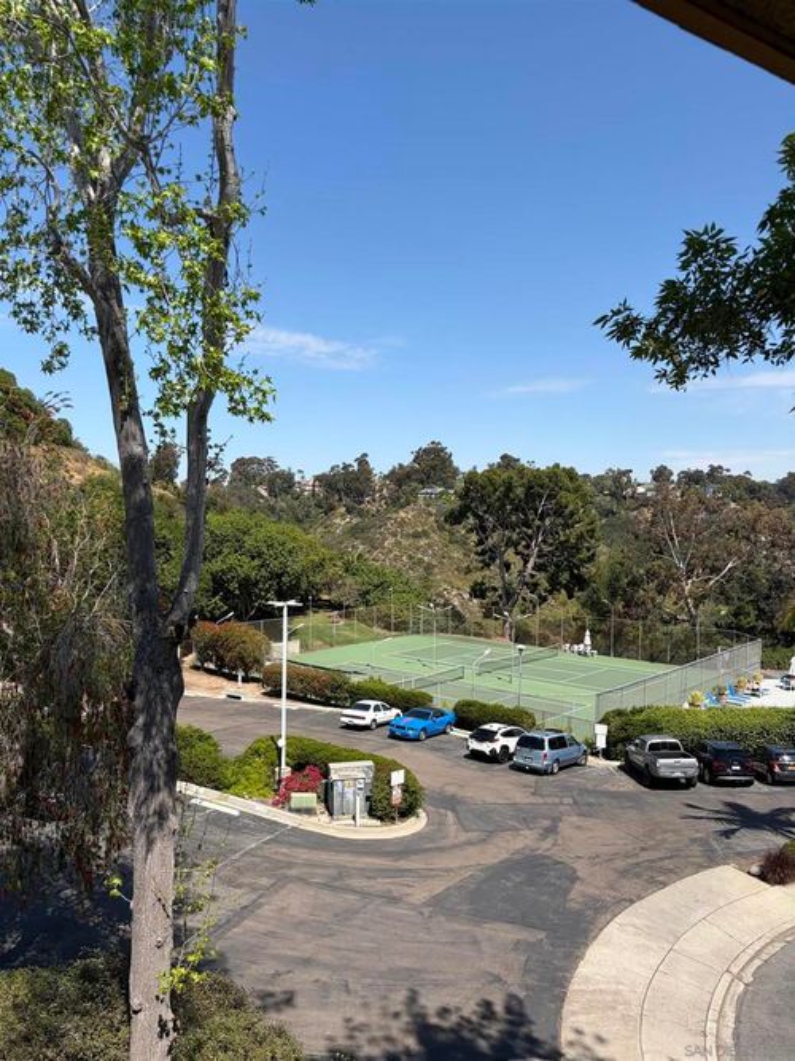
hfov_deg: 53.0
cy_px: 530
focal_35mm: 26
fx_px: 796
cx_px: 398
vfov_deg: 67.3
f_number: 1.6
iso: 50
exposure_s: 1/3623
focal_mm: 5.96
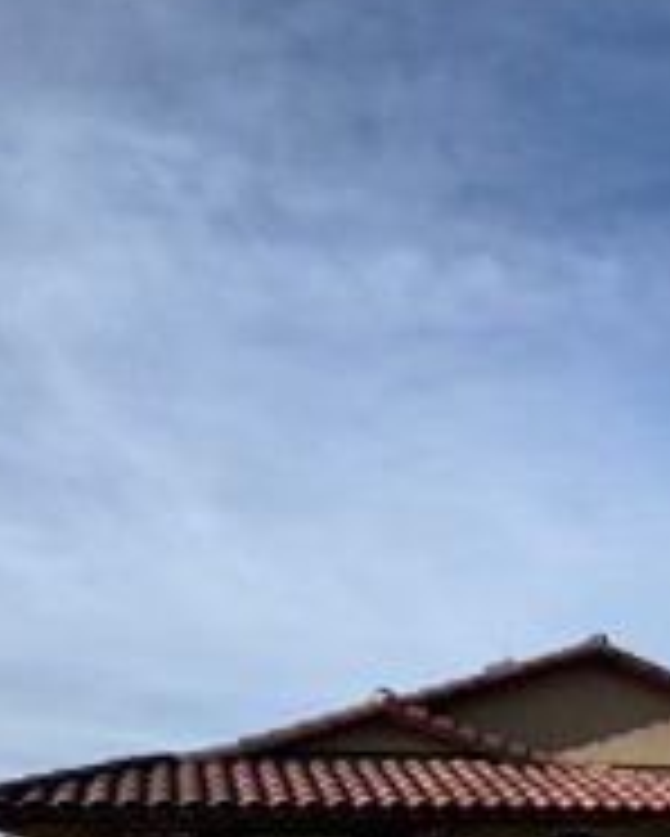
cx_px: 670
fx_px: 1164
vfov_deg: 33.8
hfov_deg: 29.9
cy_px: 945
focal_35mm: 47
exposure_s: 1/2770
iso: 50
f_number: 2.2
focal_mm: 2.22
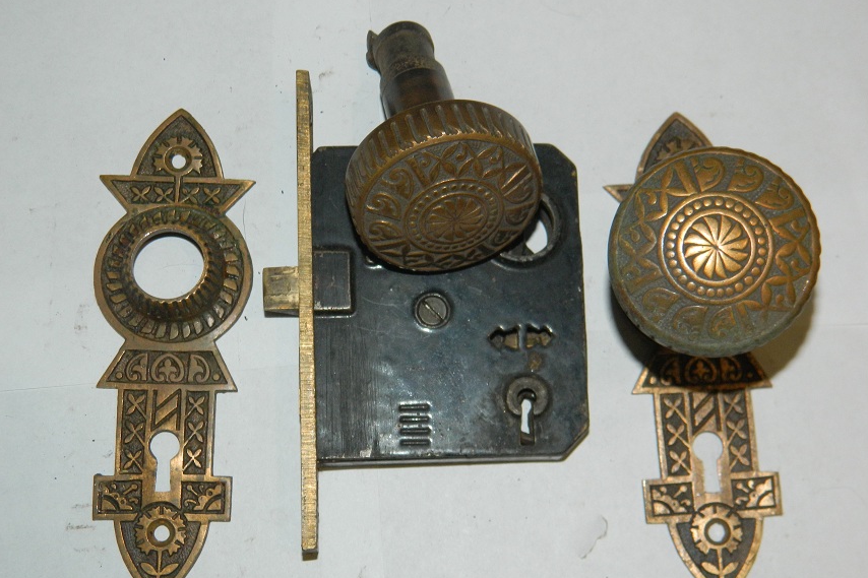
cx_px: 438
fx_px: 1446
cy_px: 317
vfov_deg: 22.6
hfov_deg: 33.4
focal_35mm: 60
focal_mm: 10.2
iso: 200
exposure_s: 1/30
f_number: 3.8
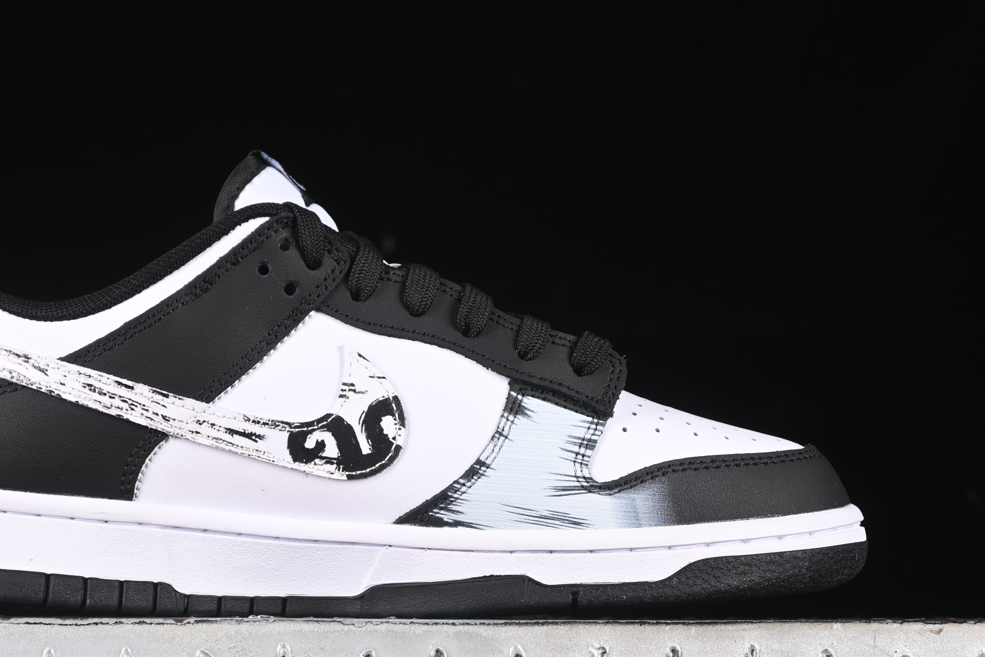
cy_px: 327
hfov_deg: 19.1
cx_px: 352
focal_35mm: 107
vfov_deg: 12.8
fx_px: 2928
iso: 160
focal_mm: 50
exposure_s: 1/60
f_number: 6.3
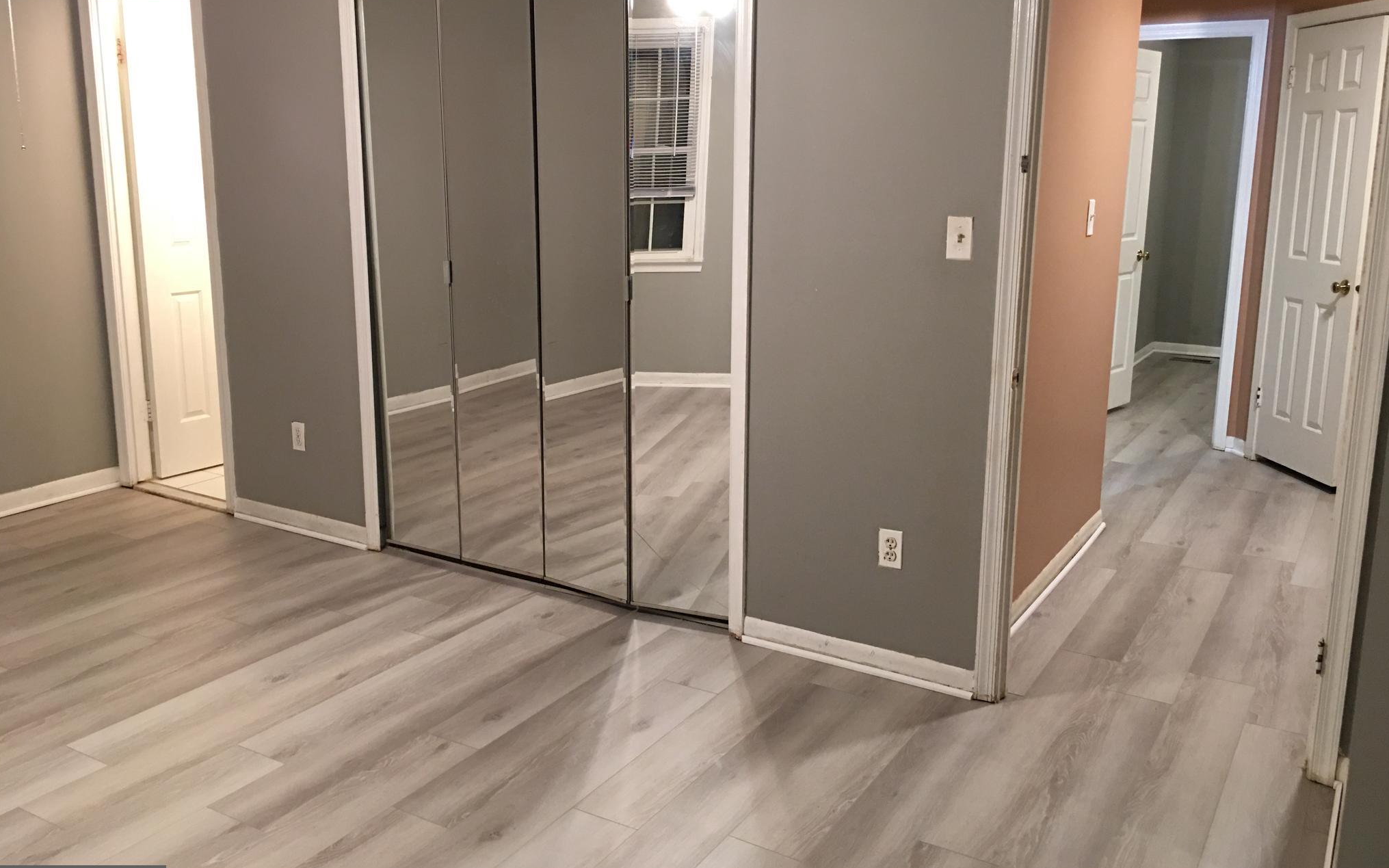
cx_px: 696
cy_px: 396
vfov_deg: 40.6
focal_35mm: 31
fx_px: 1173
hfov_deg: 61.2
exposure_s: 1/10
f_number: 2.2
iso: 100
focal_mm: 4.15
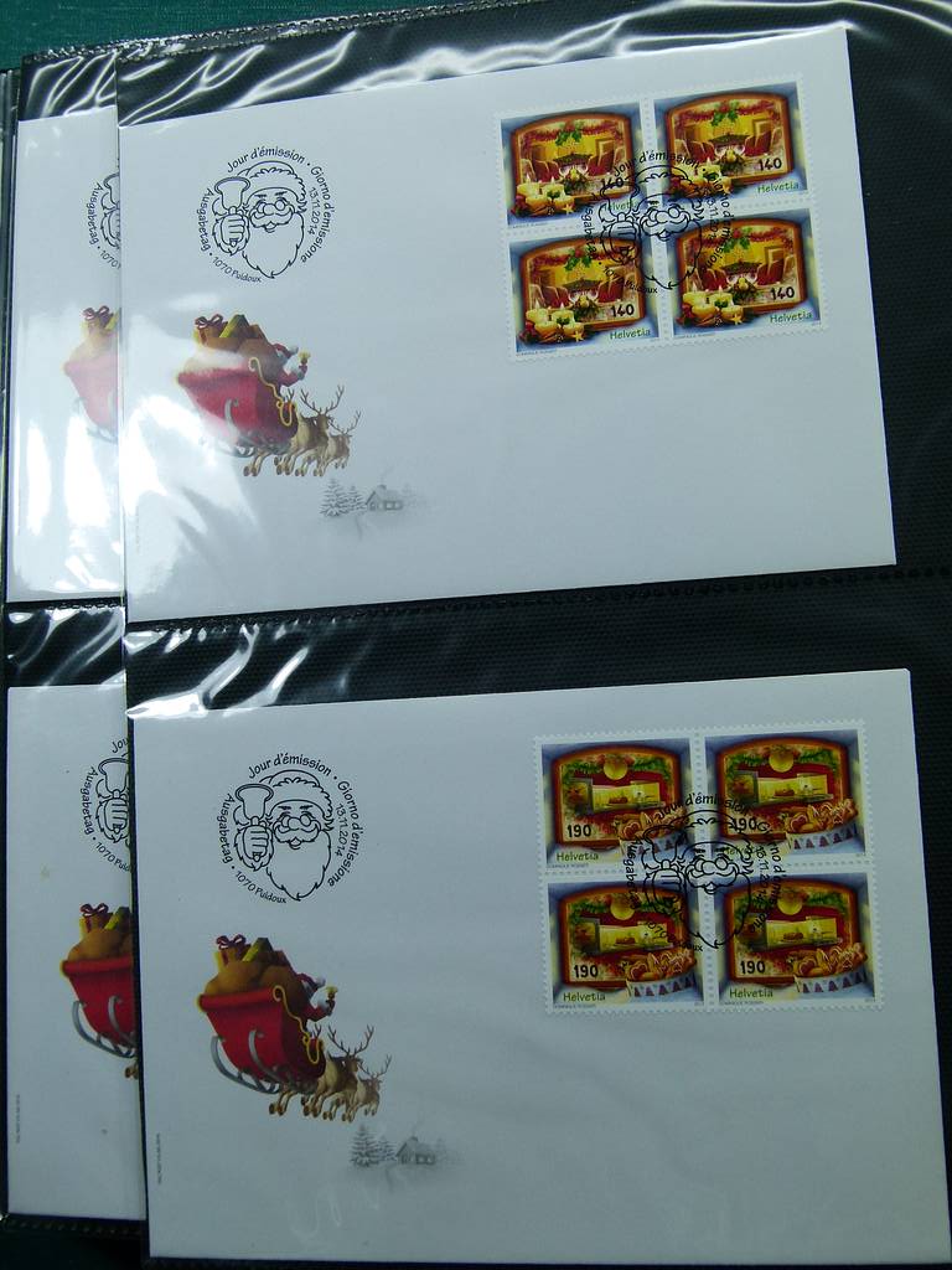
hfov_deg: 37.7
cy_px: 635
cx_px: 476
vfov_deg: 49.0
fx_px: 1393
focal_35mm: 38
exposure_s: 1/125
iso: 100
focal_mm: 6.8
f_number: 4
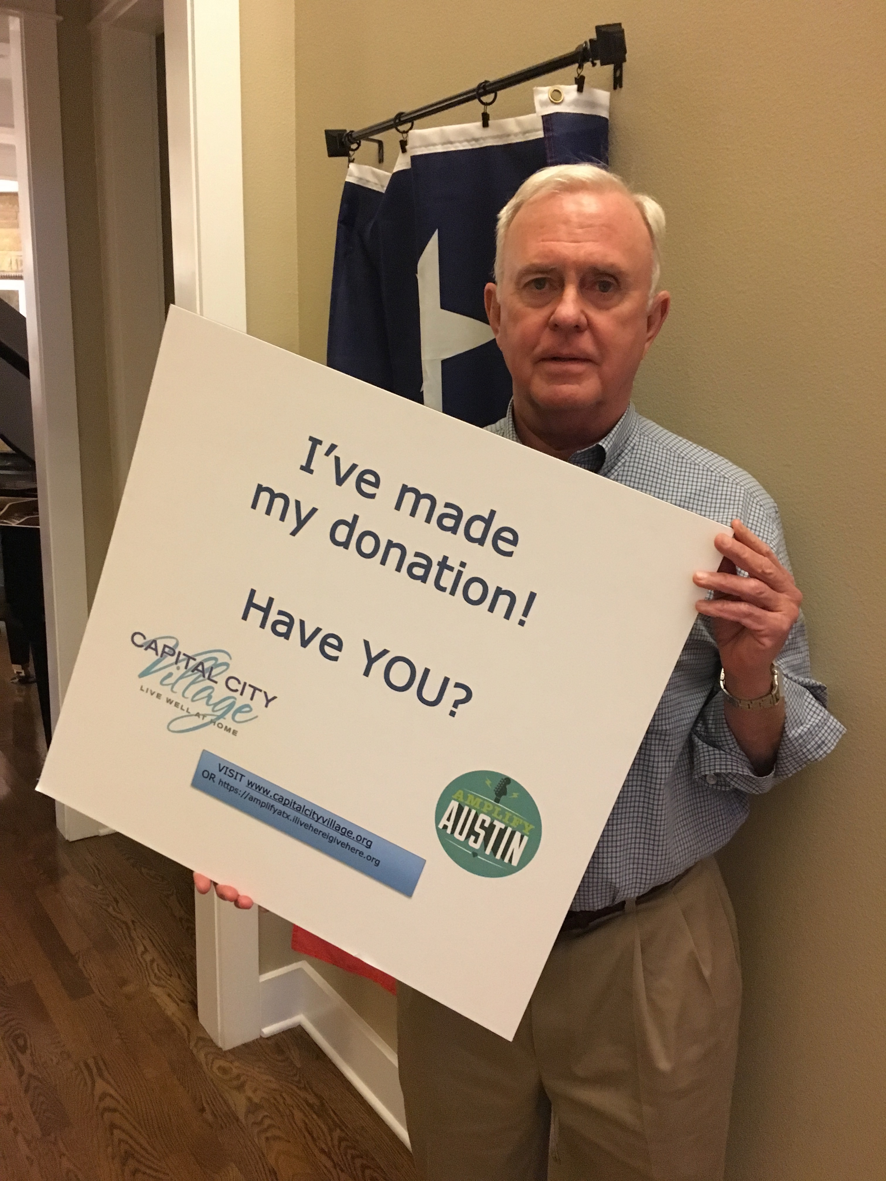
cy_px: 590
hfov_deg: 48.2
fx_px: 990
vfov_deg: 61.7
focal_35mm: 29
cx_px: 443
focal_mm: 4.15
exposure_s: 1/15
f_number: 2.2
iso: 640
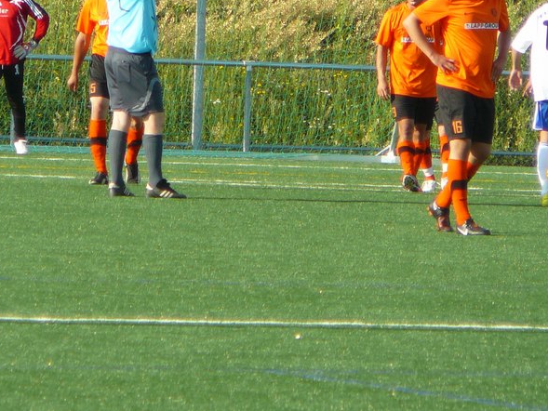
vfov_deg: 2.5
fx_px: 9405
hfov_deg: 3.3
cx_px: 198
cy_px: 63
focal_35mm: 594
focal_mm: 52
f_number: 4.2
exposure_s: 1/320
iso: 80
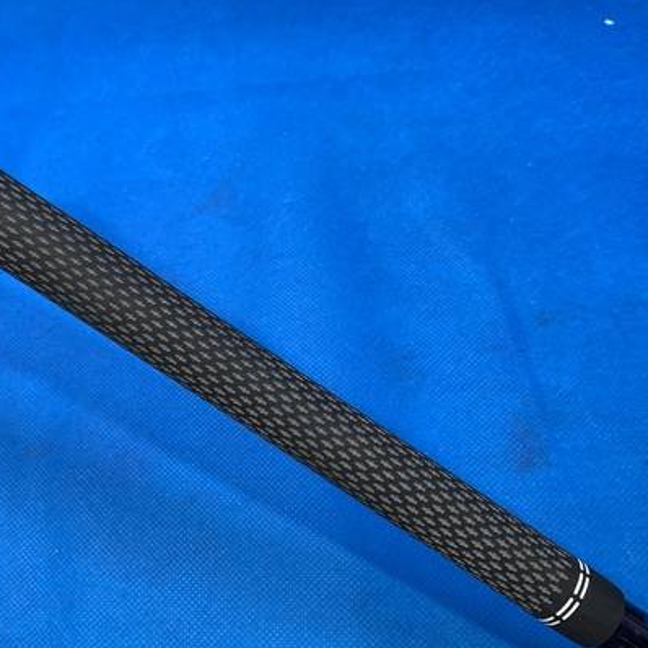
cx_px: 192
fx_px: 784
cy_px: 335
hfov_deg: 44.0
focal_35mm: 37
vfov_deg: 44.9
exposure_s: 1/60
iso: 100
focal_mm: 4.25
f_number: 1.8
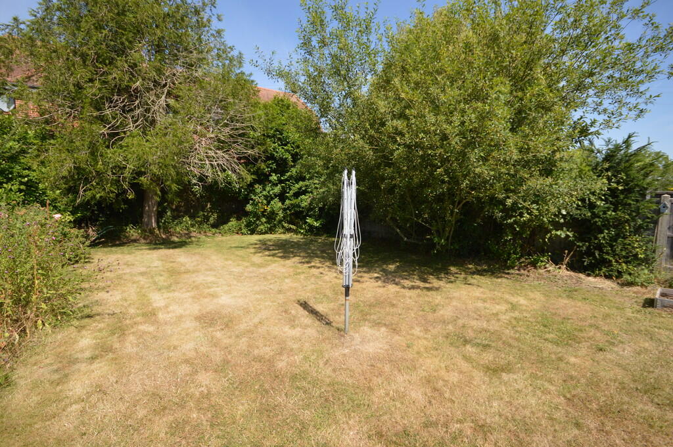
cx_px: 336
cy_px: 224
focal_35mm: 15
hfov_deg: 100.4
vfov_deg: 77.2
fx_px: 280
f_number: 7.1
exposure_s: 1/200
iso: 100
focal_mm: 10
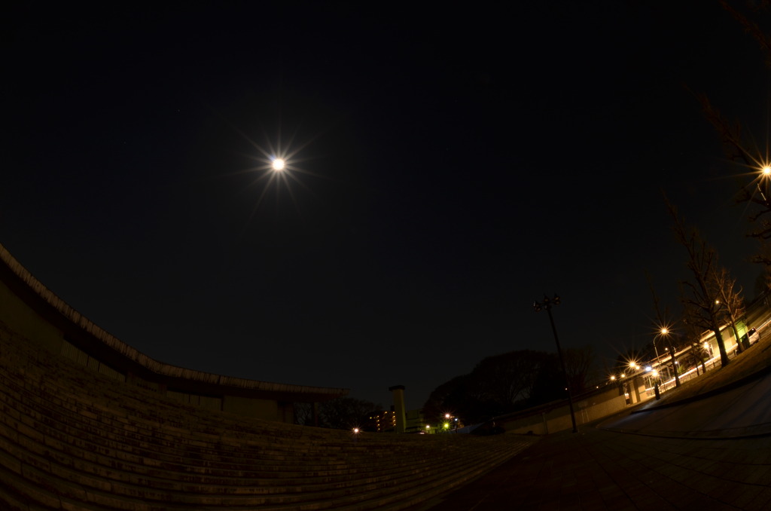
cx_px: 386
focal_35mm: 16
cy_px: 256
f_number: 20
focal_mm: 10.5
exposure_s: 30
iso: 100
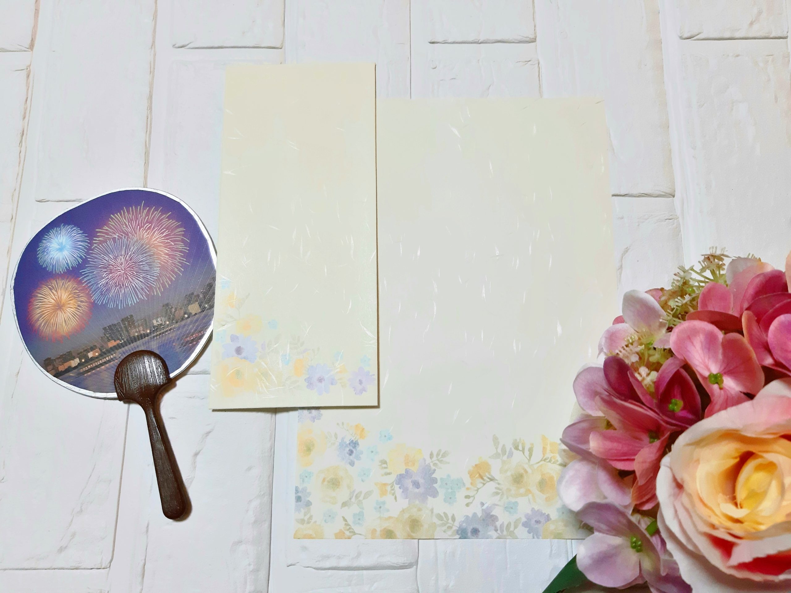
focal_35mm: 26
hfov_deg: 67.3
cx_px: 396
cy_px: 296
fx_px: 594
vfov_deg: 53.1
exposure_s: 1/50
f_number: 1.7
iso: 100
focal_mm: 3.93
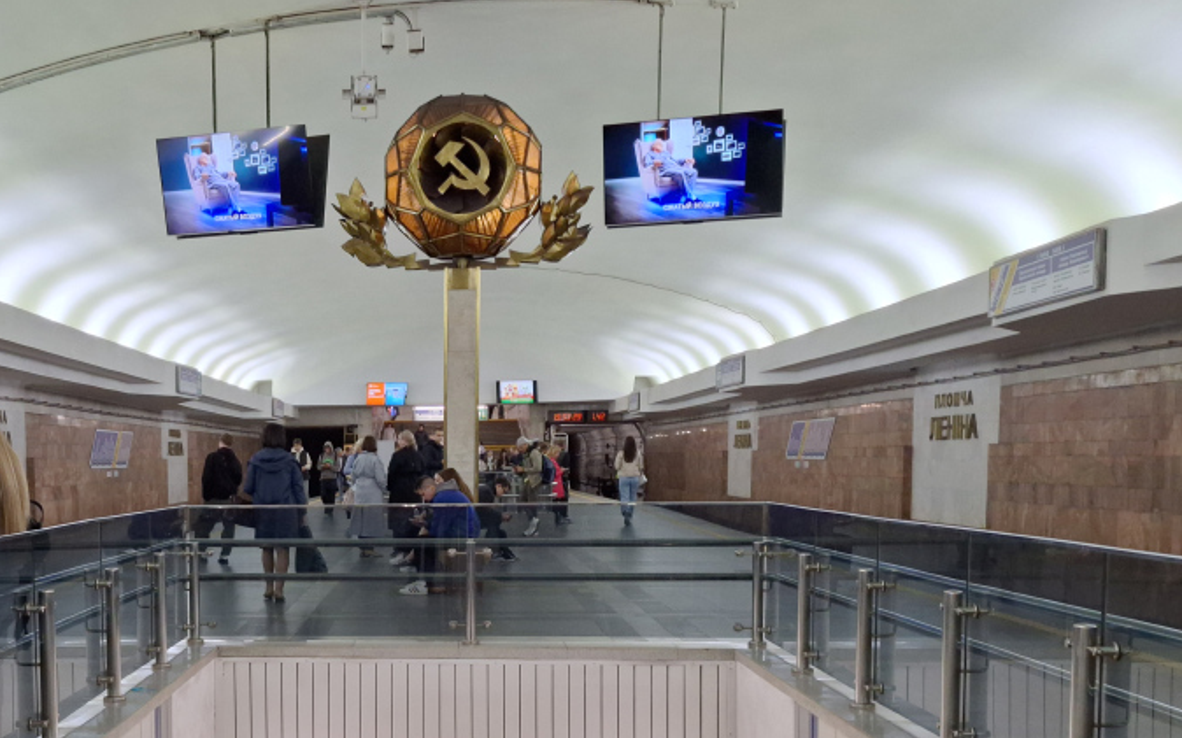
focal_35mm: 47
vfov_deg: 26.8
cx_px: 289
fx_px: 1514
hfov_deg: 41.3
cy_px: 599
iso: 64
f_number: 1.8
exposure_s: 1/50
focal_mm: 5.54
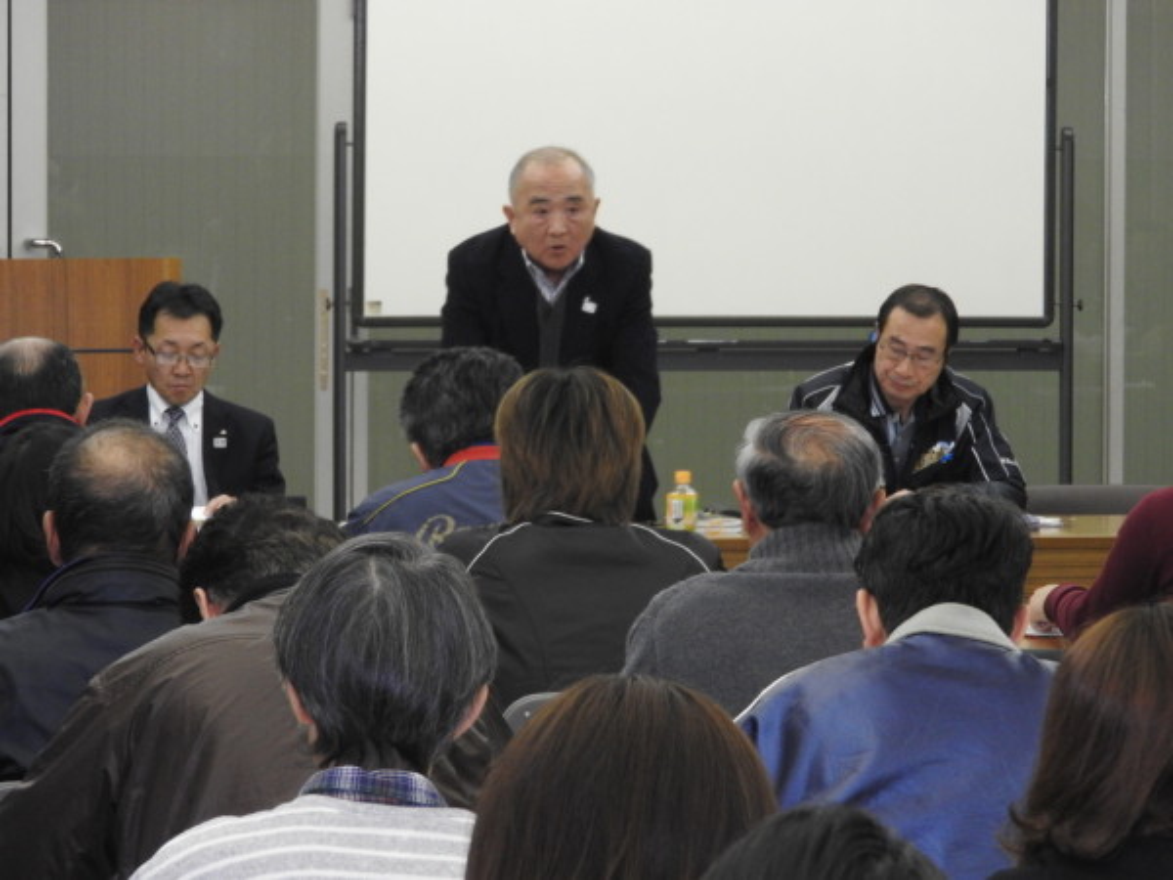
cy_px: 440
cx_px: 586
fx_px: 6099
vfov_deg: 8.2
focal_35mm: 180
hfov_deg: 11.0
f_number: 5.3
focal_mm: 32.2
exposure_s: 1/60
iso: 500
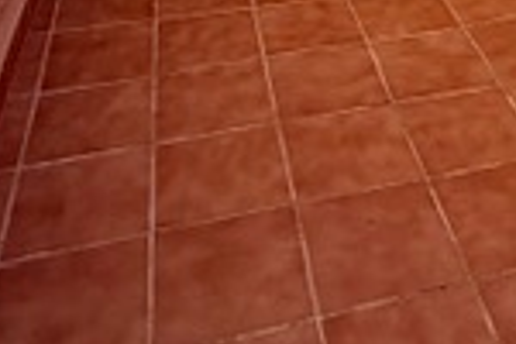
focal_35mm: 62
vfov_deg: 14.5
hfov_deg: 31.5
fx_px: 889
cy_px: -475
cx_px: 413
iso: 40
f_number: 2.2
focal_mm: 2.22
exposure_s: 1/559
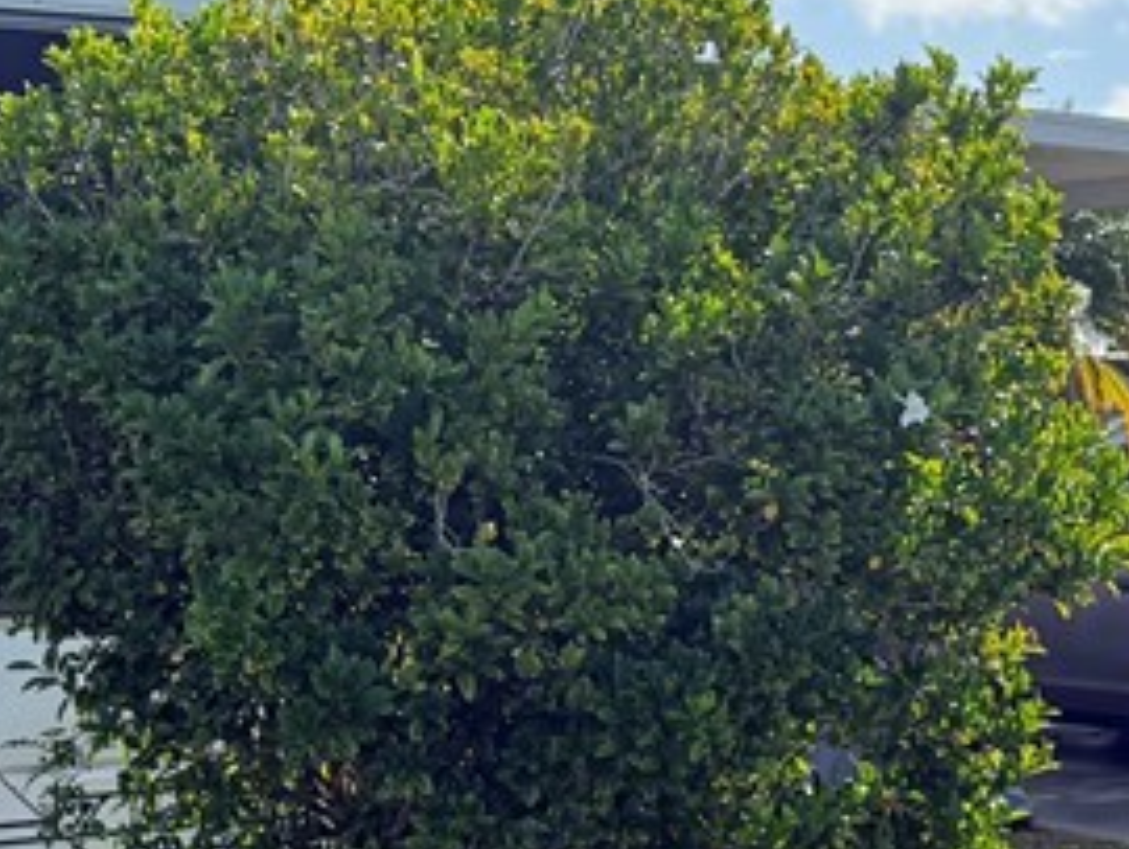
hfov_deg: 21.5
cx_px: 397
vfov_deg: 16.3
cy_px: 477
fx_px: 2971
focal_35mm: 91
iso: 100
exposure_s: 1/2299
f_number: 1.78
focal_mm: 6.76
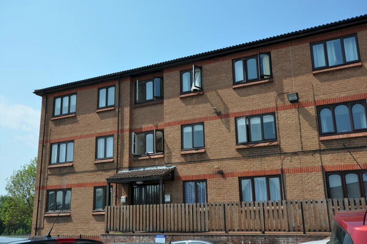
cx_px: 184
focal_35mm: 36
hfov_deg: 53.2
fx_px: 367
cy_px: 122
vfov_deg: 36.8
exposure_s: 1/250
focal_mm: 24
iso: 200
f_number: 8
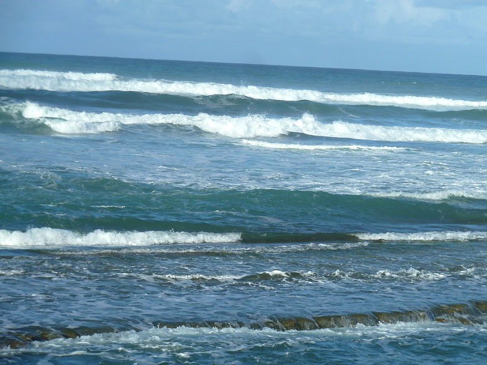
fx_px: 2223
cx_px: 244
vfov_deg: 9.4
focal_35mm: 158
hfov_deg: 12.5
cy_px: 182
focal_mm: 25.9
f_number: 5.6
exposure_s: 1/640
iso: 80
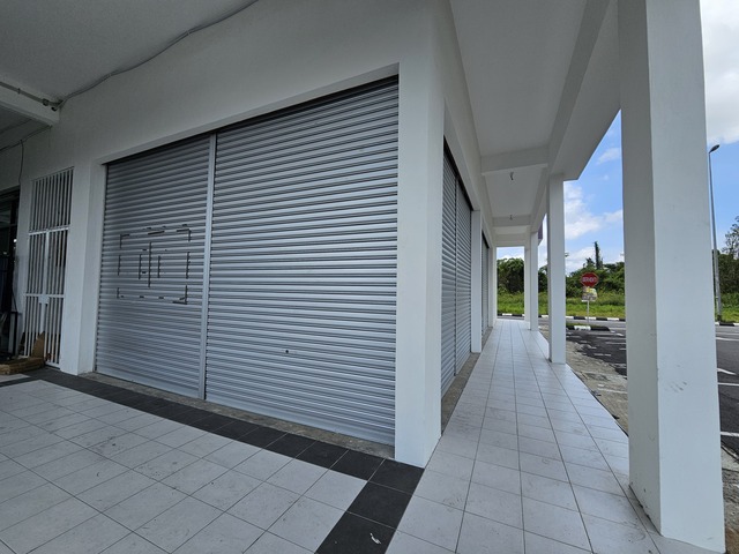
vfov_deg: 89.9
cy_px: 277
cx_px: 370
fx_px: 278
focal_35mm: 13
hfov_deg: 106.2
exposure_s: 1/1709
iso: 50
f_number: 2.2
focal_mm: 2.2
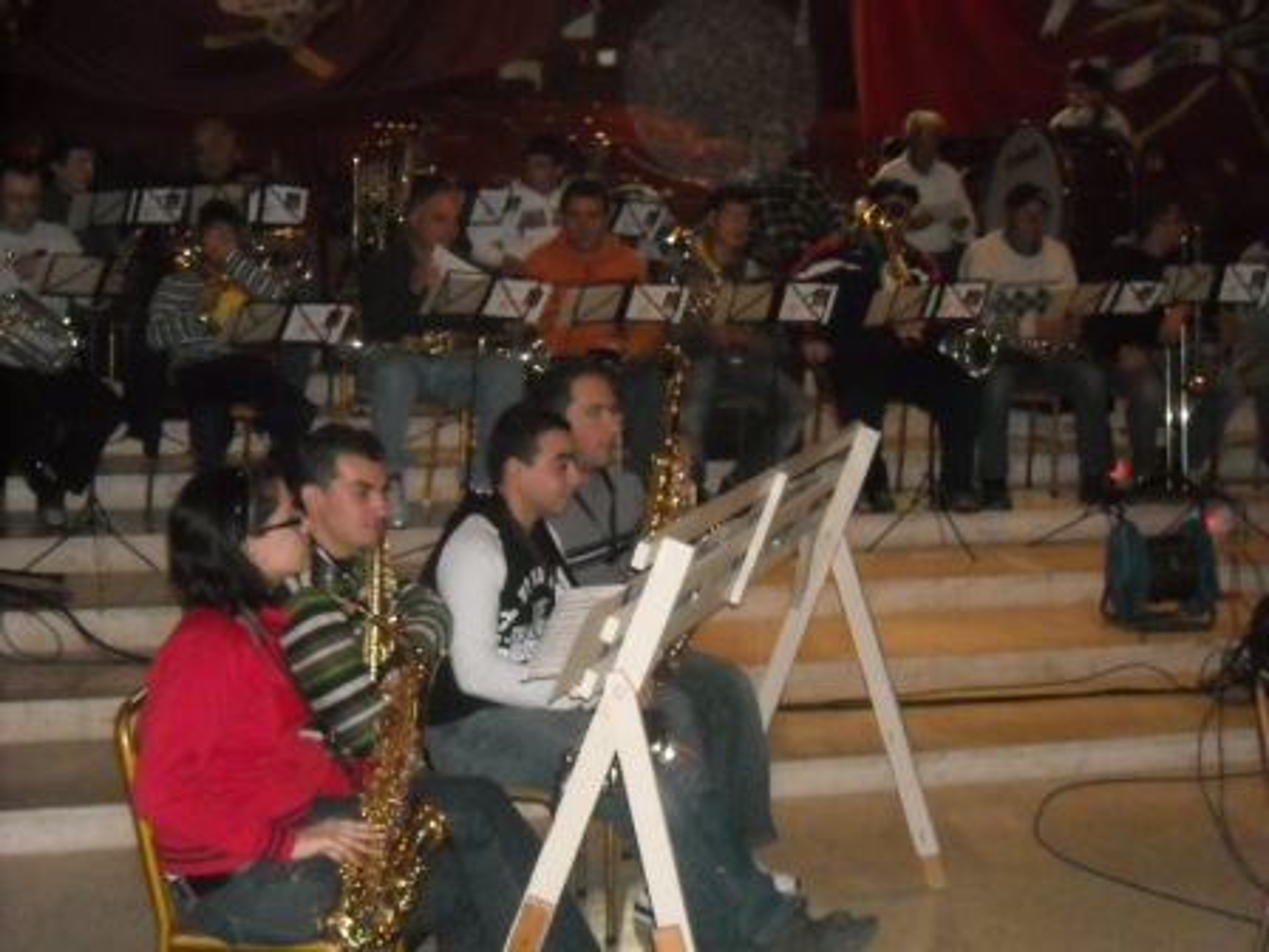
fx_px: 2493
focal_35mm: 68
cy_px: 476
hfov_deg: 28.6
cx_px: 634
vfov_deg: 21.6
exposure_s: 1/125
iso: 872
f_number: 3.7
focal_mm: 11.02
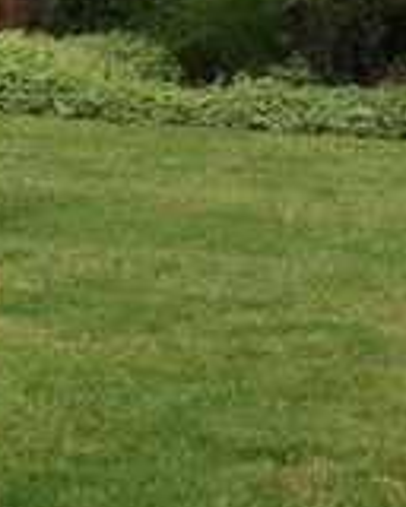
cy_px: -19
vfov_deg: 6.3
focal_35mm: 306
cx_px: 1218
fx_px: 4596
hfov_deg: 4.8
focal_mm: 32
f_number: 9
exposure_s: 1/200
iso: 100
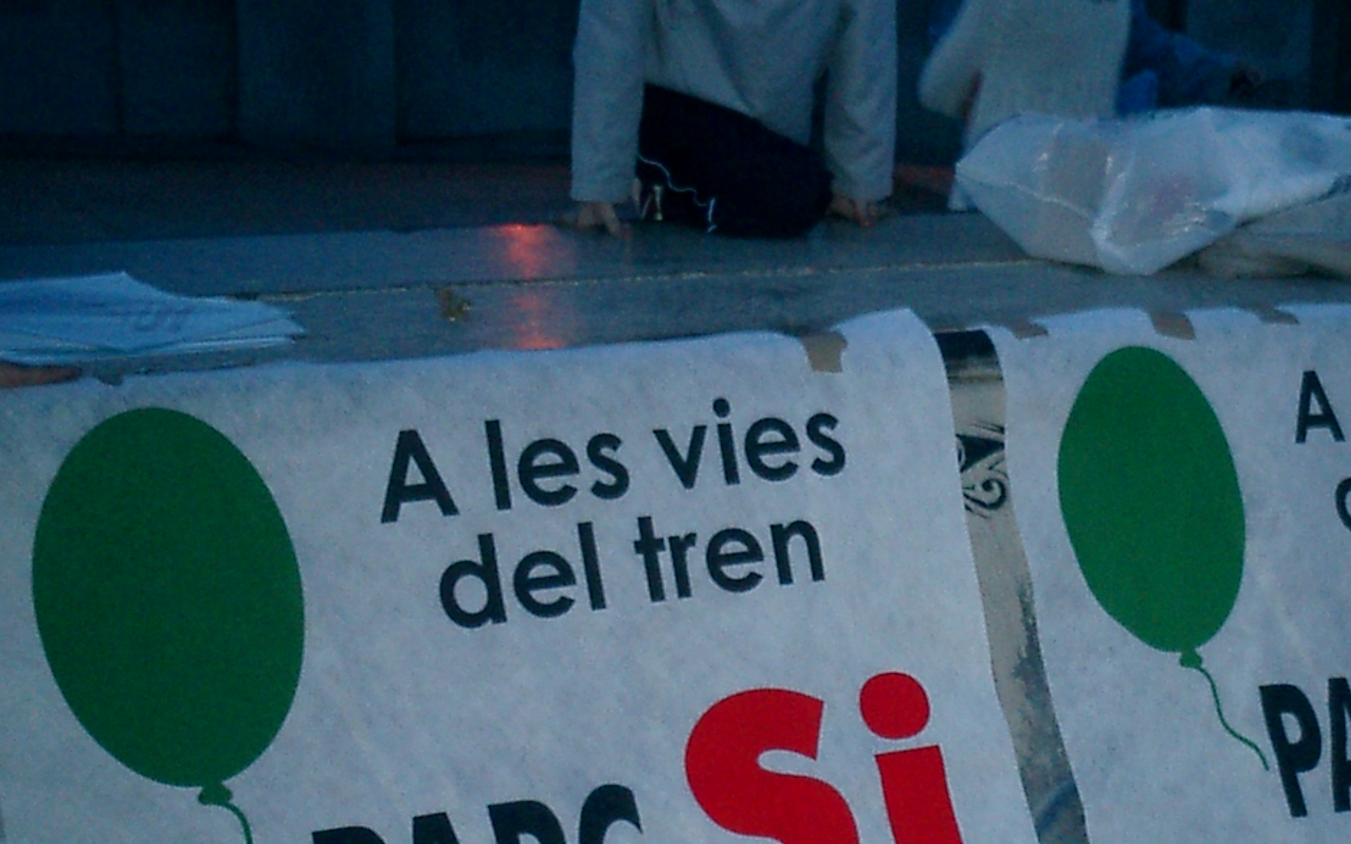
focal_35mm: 65
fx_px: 2393
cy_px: 729
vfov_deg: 19.7
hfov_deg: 30.7
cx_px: 1082
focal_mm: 7.5
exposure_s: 1/30
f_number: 3.2
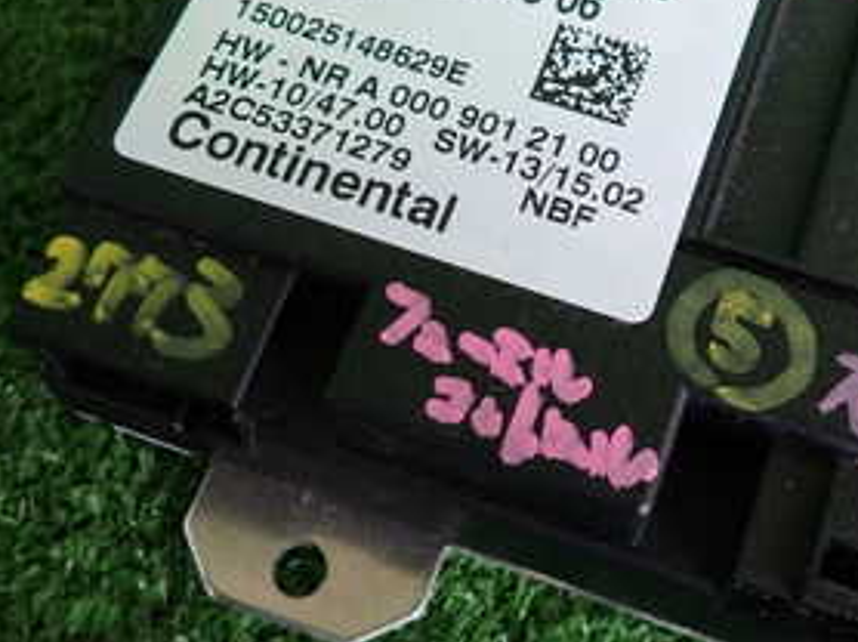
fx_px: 1337
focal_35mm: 54
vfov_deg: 27.0
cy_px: 278
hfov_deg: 35.5
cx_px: 497
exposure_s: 1/60
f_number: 2
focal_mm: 4.5
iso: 200
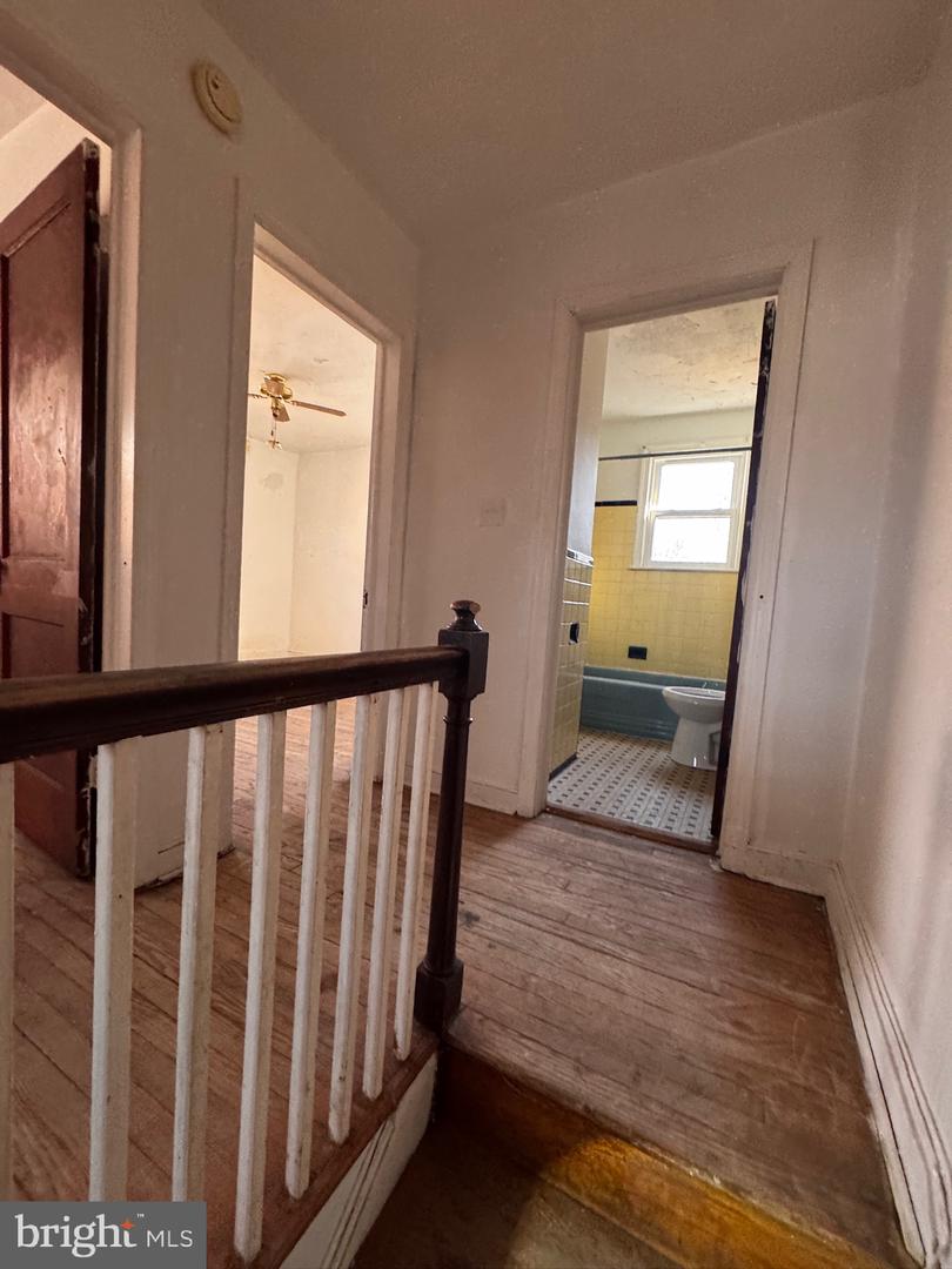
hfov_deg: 85.7
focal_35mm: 14
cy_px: 634
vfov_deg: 102.1
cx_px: 476
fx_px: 513
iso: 250
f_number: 2.2
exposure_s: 1/99
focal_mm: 2.22
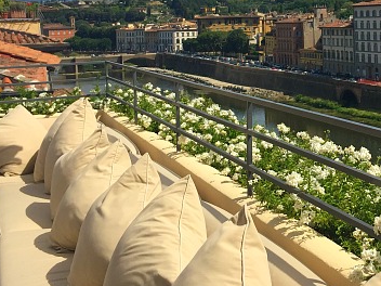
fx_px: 726
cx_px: 354
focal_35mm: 66
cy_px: 14
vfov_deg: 21.6
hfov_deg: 28.1
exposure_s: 1/2825
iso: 32
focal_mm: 4.15
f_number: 2.2
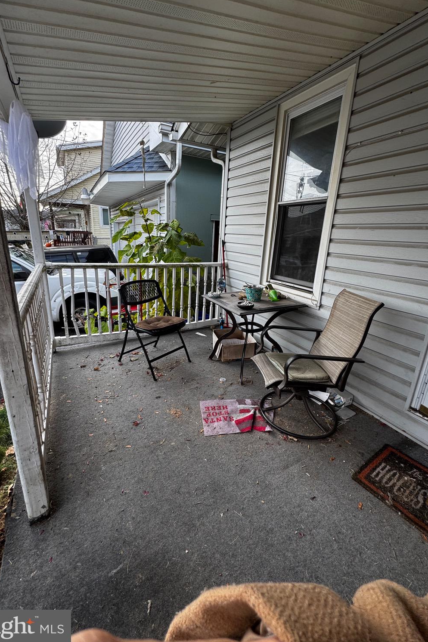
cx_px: 211
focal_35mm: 15
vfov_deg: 100.4
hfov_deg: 77.3
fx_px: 267
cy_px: 314
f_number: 2.2
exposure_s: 1/191
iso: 40
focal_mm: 2.22
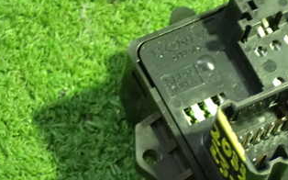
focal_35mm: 166
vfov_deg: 7.9
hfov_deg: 12.5
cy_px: 122
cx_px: 249
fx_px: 1302
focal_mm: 14.62
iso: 1600
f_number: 4.3
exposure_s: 1/20
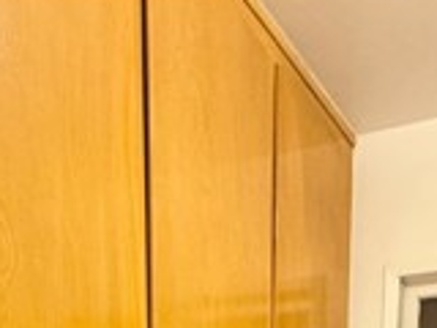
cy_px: 637
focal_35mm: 56
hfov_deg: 34.1
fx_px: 707
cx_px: 281
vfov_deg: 18.4
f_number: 2.2
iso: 800
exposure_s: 1/60
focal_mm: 2.22
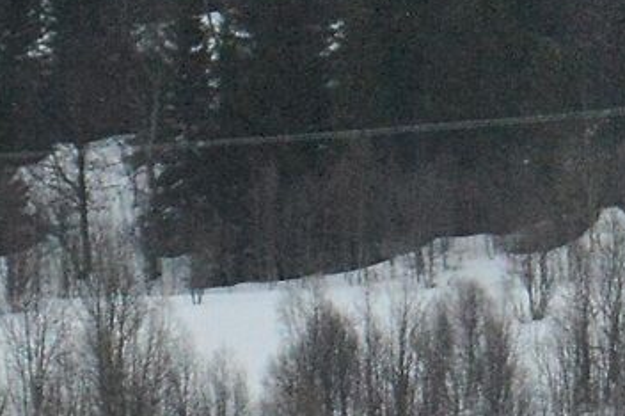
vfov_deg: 1.9
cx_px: 1328
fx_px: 12419
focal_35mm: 716
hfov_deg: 2.9
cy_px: 910
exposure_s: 1/500
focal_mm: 70
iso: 1400
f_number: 4
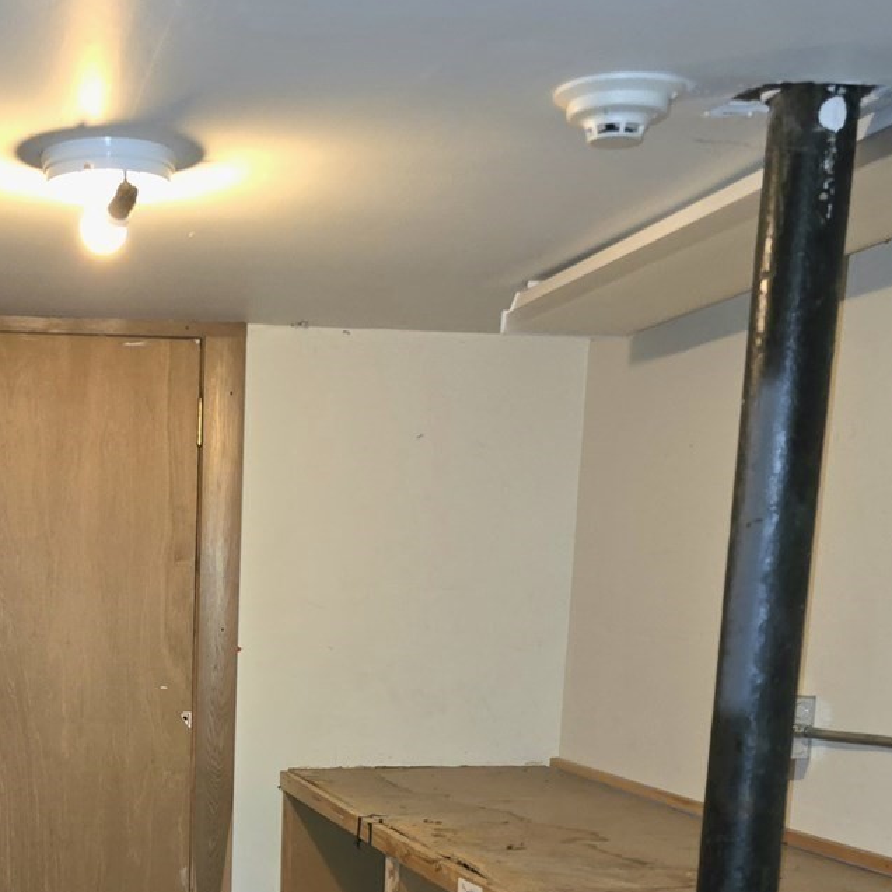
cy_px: 891
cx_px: 129
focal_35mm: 49
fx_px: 1429
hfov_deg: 33.3
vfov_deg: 32.0
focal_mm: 6.3
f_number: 1.7
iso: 160
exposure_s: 1/12
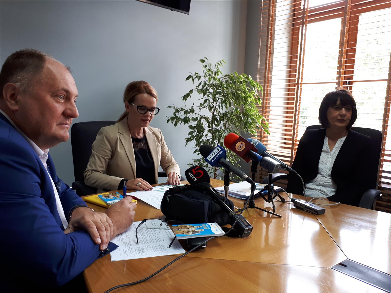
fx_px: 305
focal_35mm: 27
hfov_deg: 65.3
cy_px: 146
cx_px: 196
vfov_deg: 51.4
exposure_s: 1/33
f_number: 1.9
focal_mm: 3.6
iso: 64
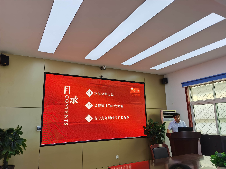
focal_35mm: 27
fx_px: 176
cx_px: 113
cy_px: 84
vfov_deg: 51.4
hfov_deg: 65.3
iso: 50
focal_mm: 5.56
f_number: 1.6
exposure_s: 1/160
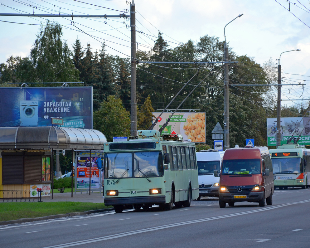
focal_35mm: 238
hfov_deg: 8.1
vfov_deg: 6.5
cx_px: 175
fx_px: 2183
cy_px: 124
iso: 100
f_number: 7.1
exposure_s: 1/160
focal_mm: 140
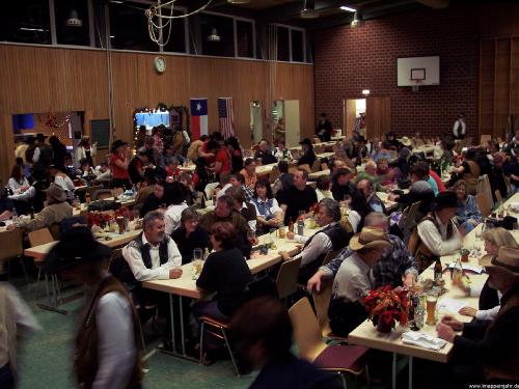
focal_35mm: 39
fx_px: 585
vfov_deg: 36.8
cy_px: 194
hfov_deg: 47.9
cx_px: 260
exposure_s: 1/8
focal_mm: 8
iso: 200
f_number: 3.4
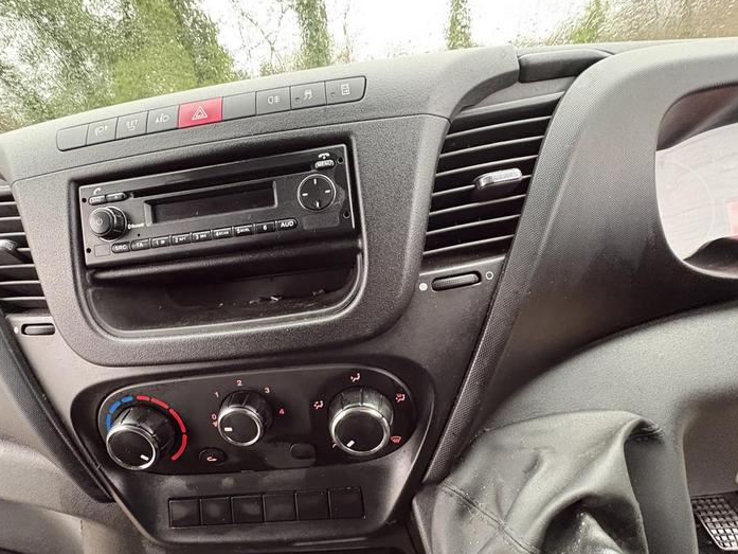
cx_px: 343
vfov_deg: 71.6
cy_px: 283
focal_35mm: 18
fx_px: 384
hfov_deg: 87.6
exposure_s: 1/44
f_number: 2.2
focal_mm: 2.22
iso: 800
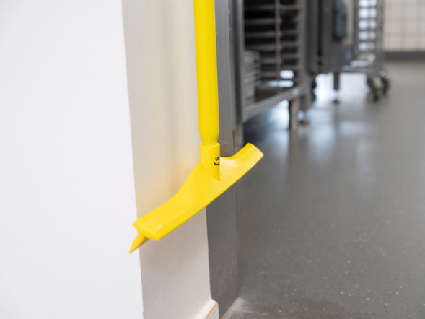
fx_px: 626
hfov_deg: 37.5
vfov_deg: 28.6
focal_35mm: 51
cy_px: 160
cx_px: 212
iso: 640
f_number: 5
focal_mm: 64
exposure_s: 1/125
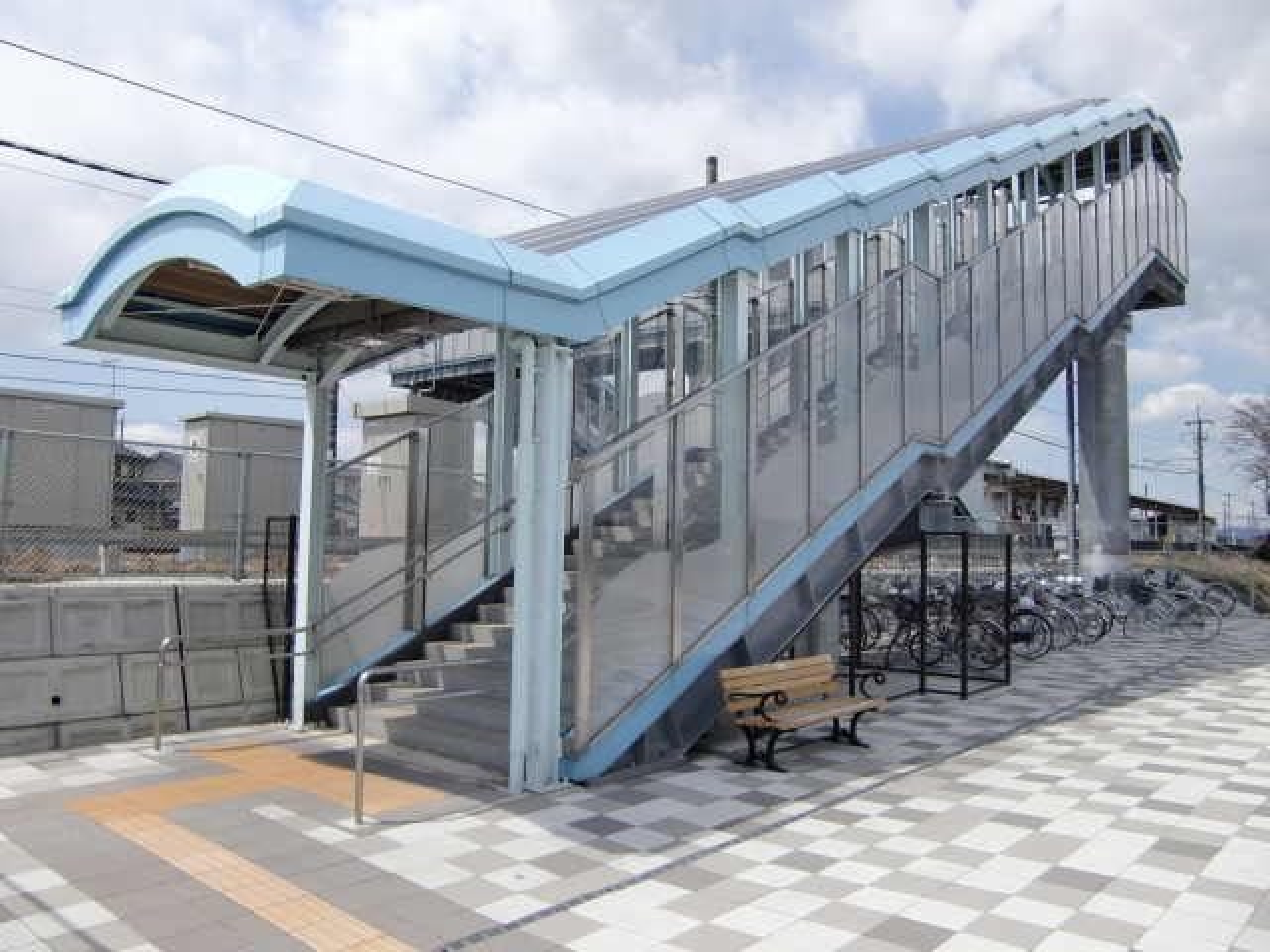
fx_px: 1027
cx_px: 635
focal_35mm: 28
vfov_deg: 49.7
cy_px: 476
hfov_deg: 63.4
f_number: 7
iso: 64
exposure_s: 1/250
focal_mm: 4.9
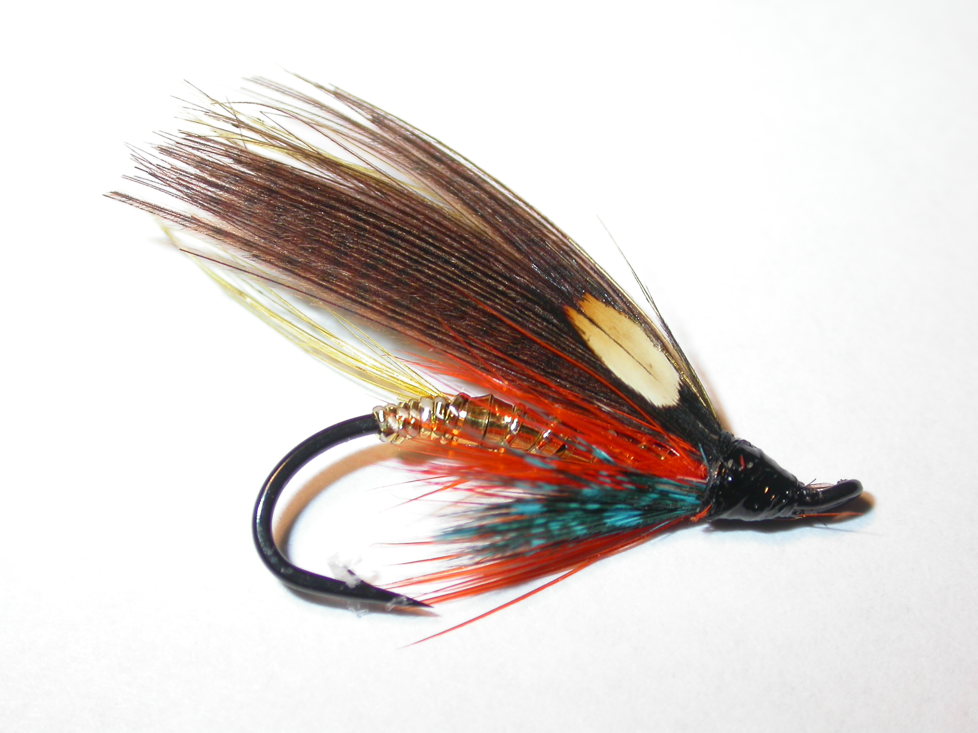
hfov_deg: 19.1
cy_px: 366
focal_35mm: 103
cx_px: 489
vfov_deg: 14.4
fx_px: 2910
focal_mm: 21.3
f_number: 4
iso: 100
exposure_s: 1/108
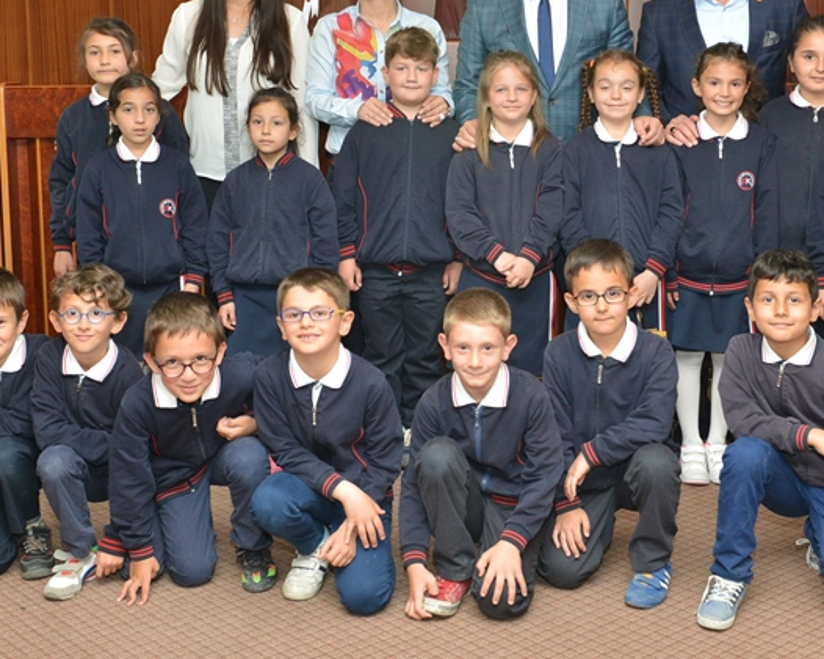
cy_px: 229
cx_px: 461
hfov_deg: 35.3
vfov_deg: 28.5
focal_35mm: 53
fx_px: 1293
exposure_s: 1/250
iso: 1000
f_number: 6.3
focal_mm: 29
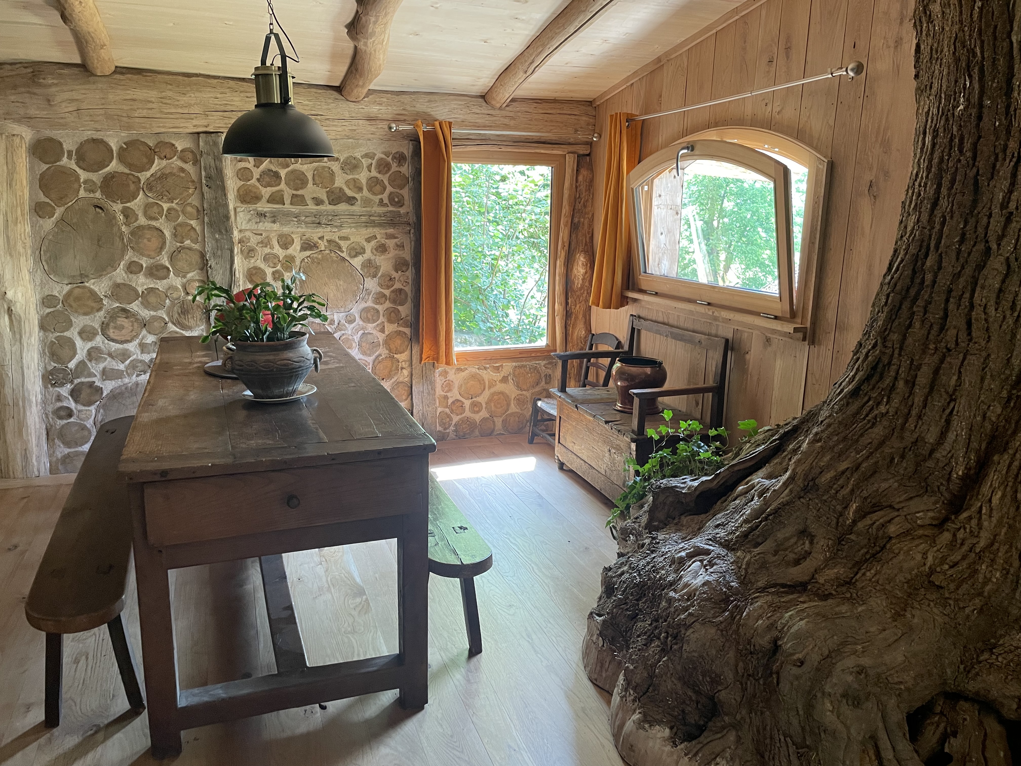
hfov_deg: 67.3
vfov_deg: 53.1
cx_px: 510
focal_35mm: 26
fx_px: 767
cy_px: 383
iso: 125
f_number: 1.6
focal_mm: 4.2
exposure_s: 1/65
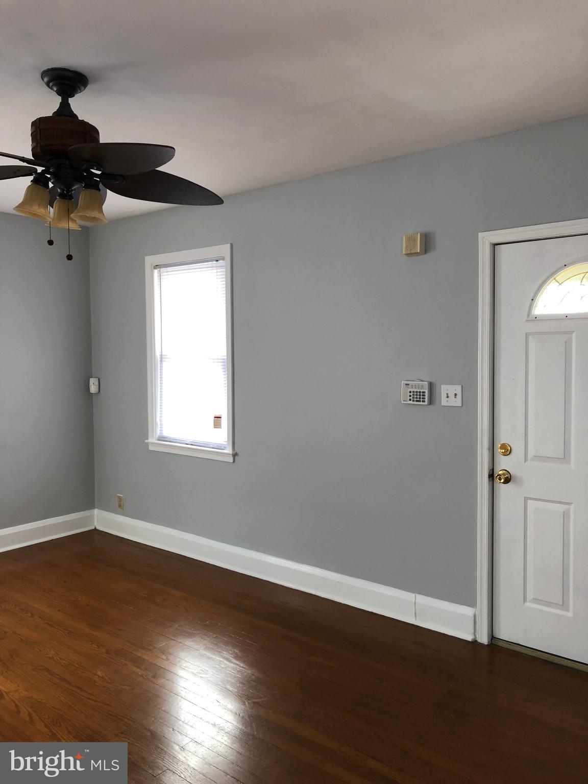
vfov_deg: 63.4
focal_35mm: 28
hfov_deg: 49.7
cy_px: 392
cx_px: 294
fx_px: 634
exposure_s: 1/24
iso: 40
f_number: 1.8
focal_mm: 3.99
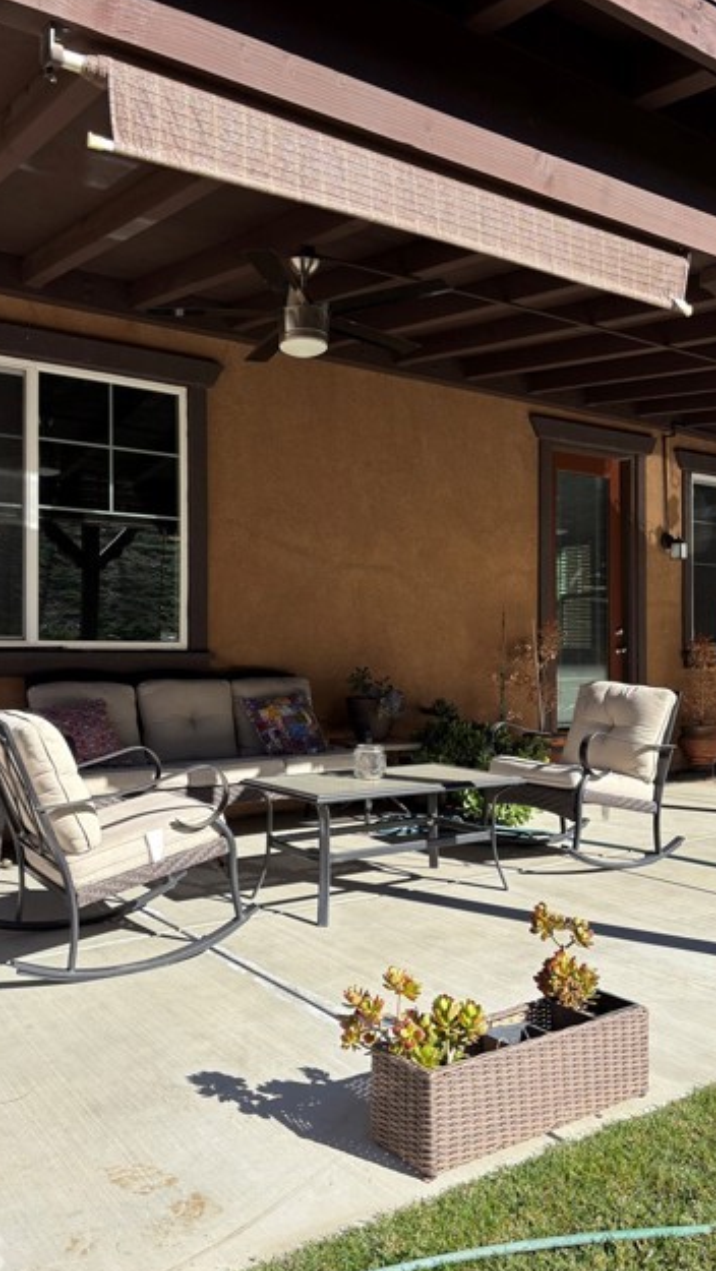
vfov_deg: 66.0
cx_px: 315
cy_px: 632
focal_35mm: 29
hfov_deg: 40.2
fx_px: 978
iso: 50
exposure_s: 1/1984
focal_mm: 5.96
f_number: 1.6
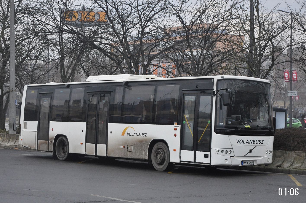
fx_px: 662
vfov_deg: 17.5
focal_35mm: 78
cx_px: 153
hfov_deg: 26.0
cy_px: 102
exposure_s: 1/400
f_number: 5
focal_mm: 52
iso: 1600
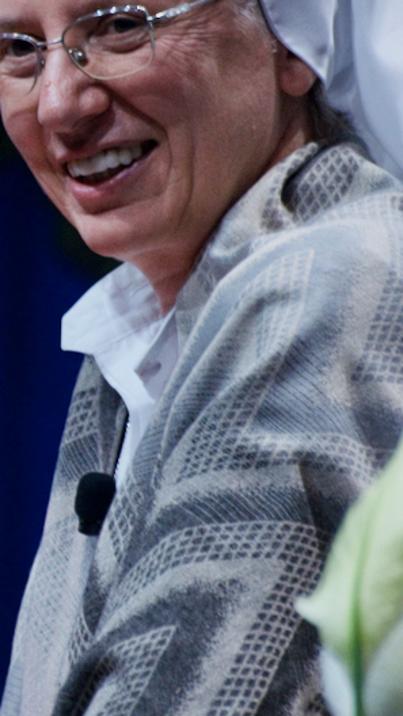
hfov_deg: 1.1
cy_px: 221
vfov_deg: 1.9
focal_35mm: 1141
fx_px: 21676
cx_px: -187
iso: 1600
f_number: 5.6
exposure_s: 1/60
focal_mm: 300
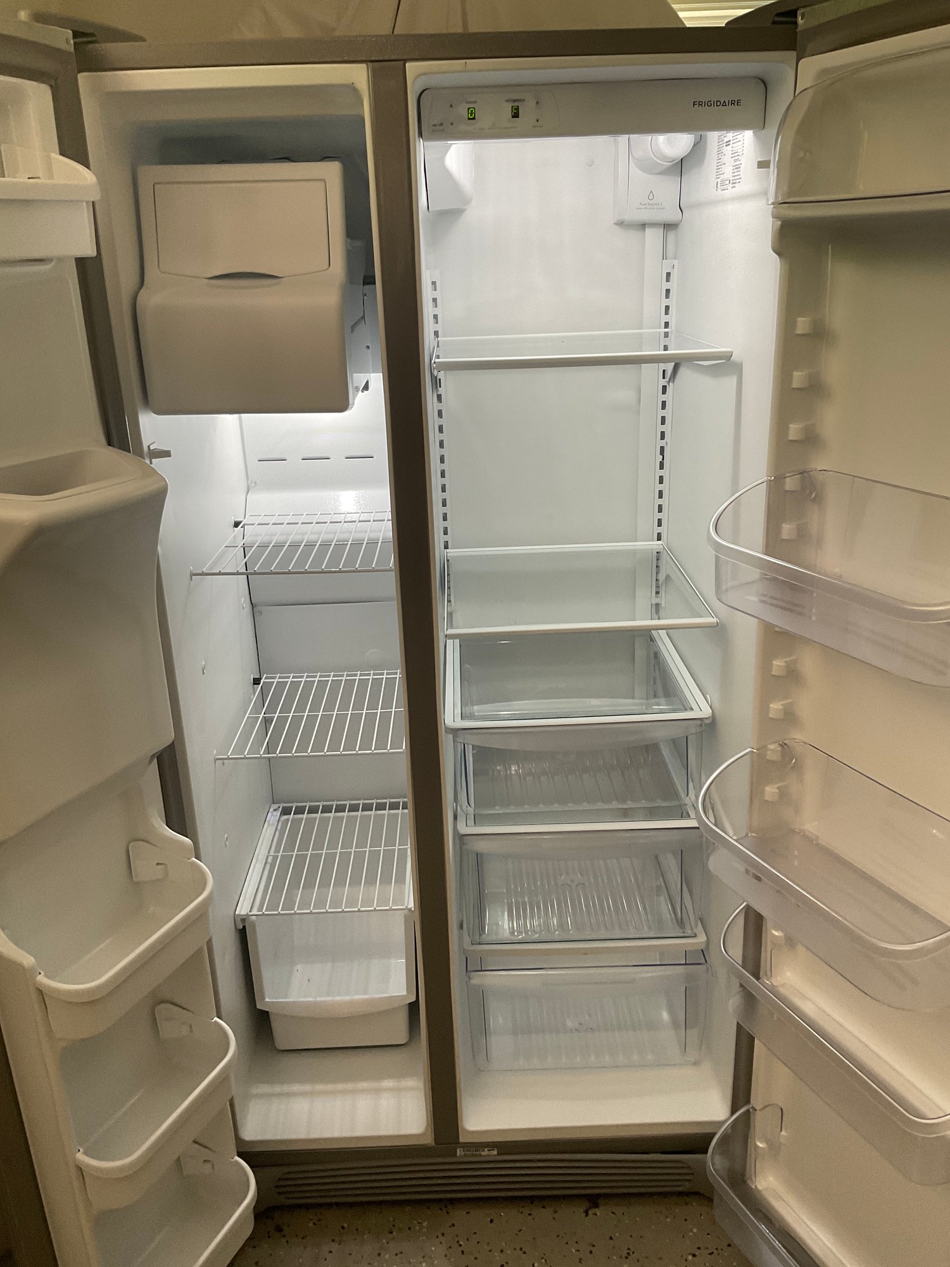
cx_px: 475
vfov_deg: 61.7
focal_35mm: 29
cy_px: 634
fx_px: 1061
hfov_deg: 48.2
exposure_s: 1/88
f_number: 1.8
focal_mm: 3
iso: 64
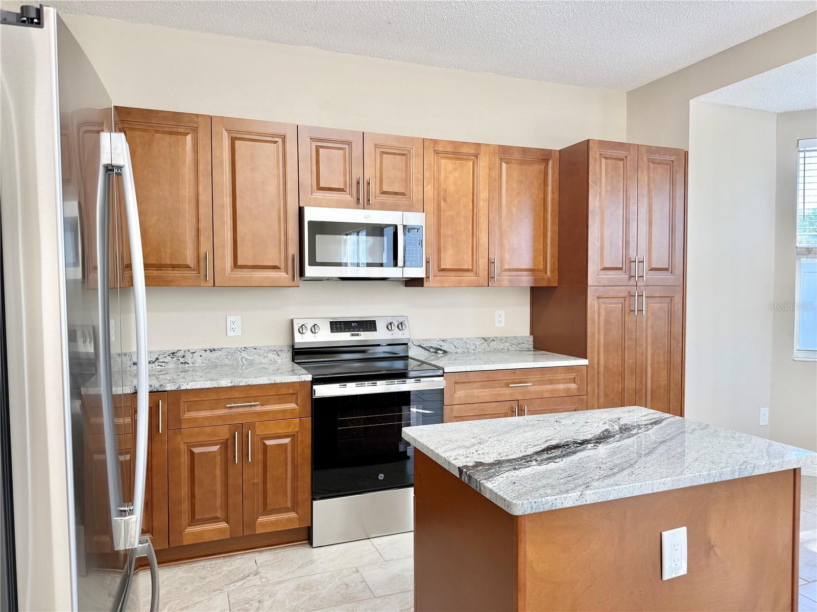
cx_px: 408
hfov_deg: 71.6
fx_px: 566
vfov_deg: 56.8
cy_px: 306
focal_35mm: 24
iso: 80
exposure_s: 1/120
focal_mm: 6.76
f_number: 1.78
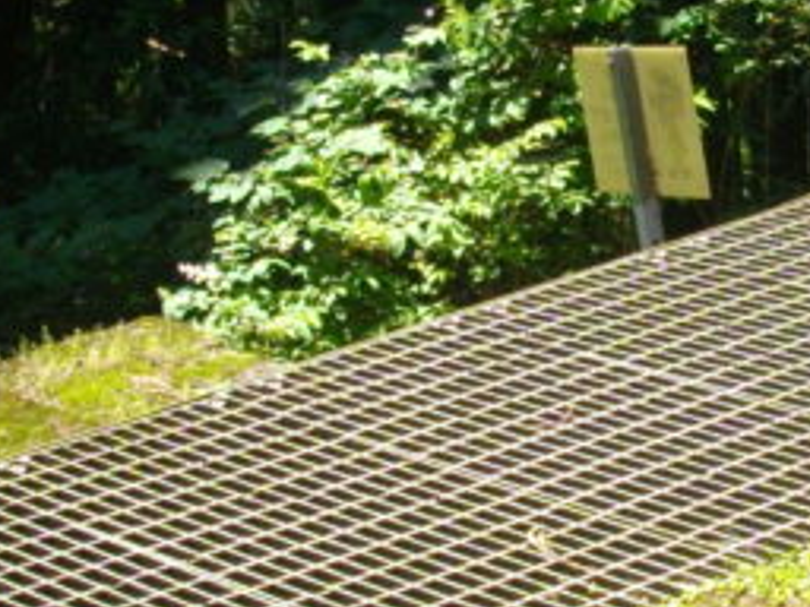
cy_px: 326
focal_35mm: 148
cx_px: 566
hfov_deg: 13.3
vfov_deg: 10.0
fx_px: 3463
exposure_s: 1/400
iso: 100
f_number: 2.8
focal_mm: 6.2
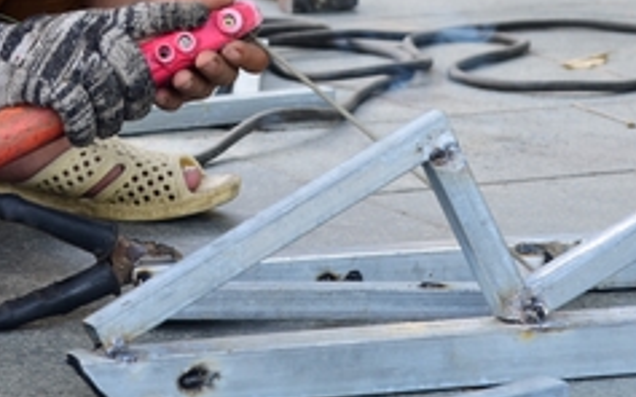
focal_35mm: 241
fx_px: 4176
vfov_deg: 5.4
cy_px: -126
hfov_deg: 8.7
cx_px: 233
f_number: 5.6
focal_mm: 86
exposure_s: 1/50
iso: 100
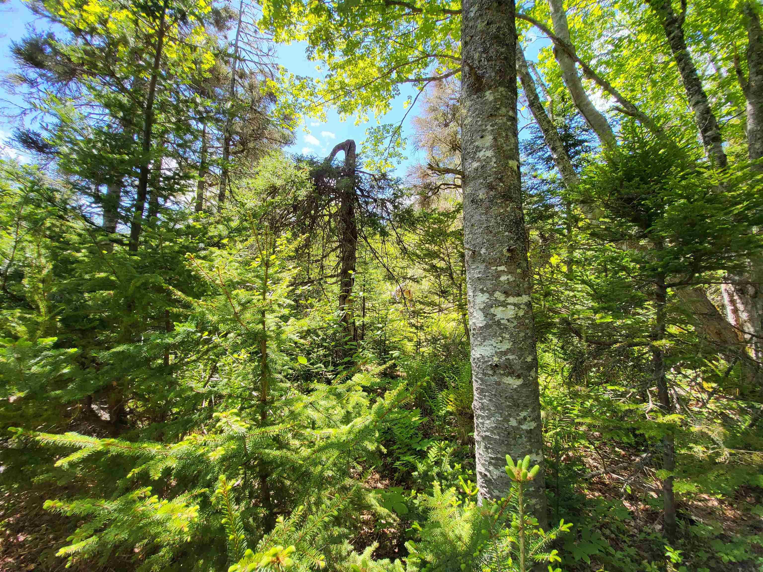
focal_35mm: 13
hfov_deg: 106.2
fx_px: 287
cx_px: 382
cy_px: 286
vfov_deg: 89.9
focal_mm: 1.74
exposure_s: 1/218
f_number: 2.2
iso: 32
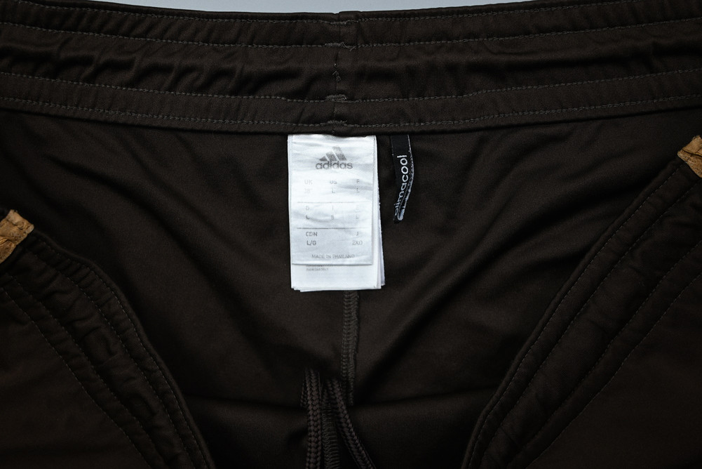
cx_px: 351
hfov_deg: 53.1
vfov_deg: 36.9
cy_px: 234
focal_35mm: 36
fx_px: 702
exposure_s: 1/100
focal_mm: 36
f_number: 5
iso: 200
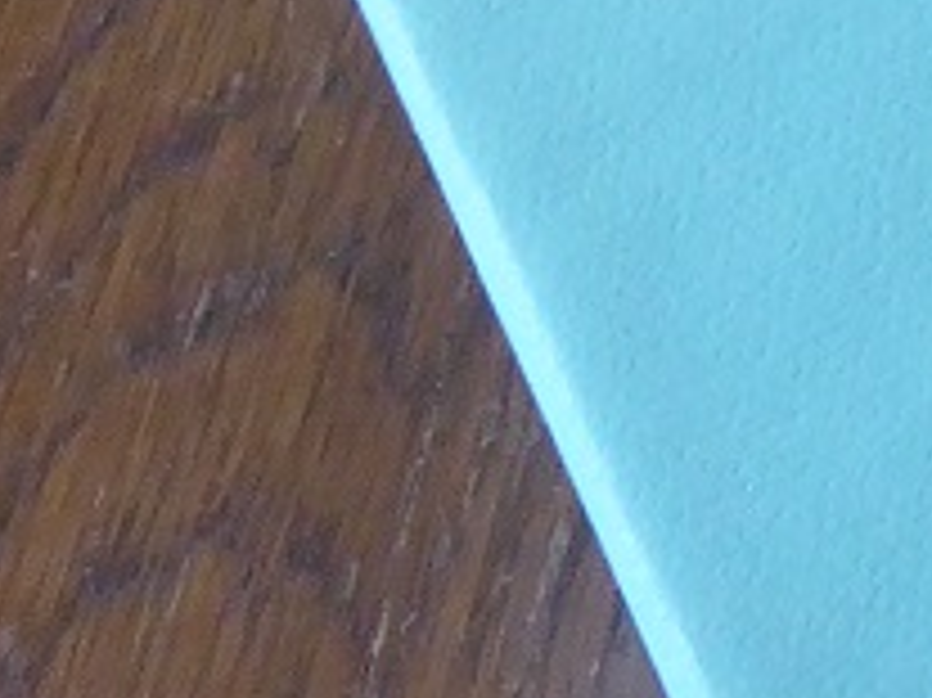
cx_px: 1891
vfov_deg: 10.5
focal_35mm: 139
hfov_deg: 12.4
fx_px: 3740
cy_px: -86
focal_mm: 4.3
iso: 400
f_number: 4.5
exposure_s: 1/30
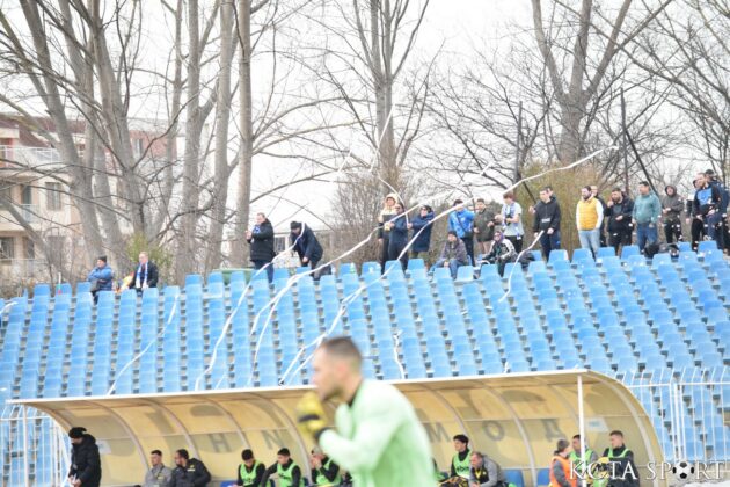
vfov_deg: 5.1
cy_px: 244
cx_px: 365
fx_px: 5475
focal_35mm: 270
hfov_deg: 7.6
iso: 1600
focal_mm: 180
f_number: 5
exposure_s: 1/800
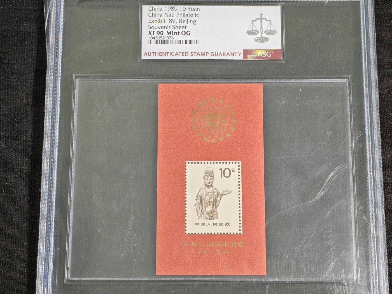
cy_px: 147
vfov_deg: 19.1
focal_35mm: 77
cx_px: 196
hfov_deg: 25.3
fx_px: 872
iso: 50
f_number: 1.5
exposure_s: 1/297
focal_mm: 4.94
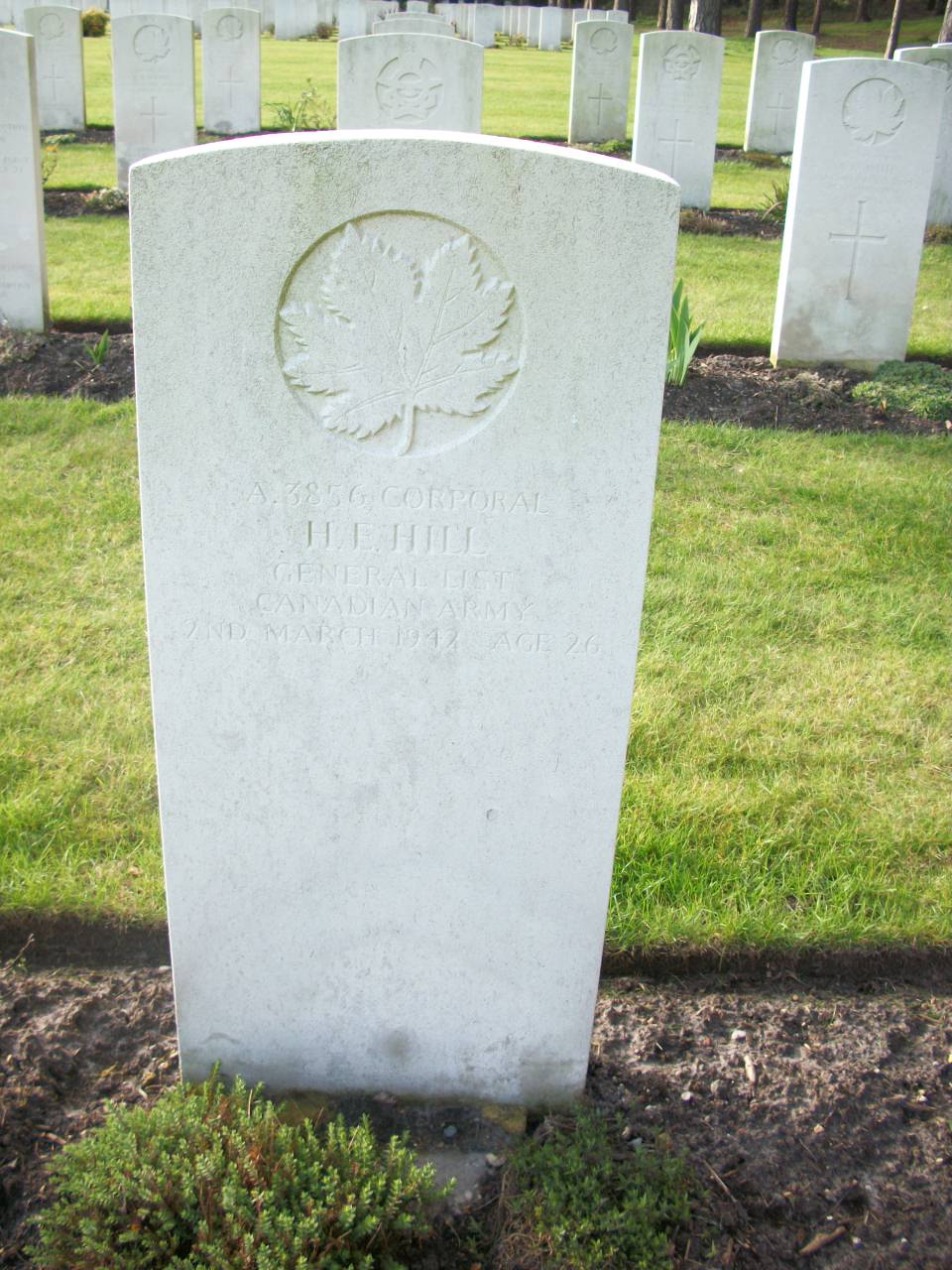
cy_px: 635
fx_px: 1283
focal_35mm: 35
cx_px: 476
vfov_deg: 52.6
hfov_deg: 40.7
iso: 80
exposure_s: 1/100
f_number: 3.1
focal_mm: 6.3
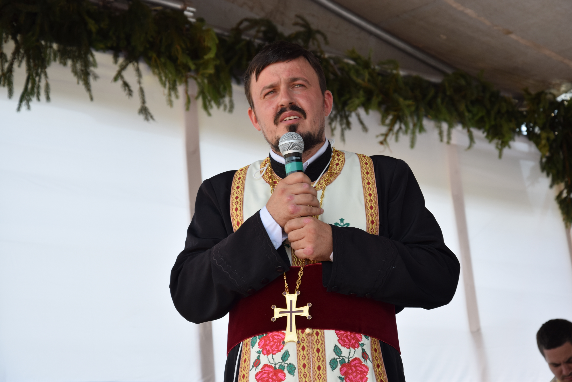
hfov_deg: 19.5
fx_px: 1669
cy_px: 191
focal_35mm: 105
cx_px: 286
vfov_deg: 13.0
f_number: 7.1
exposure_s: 1/80
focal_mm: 70
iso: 100
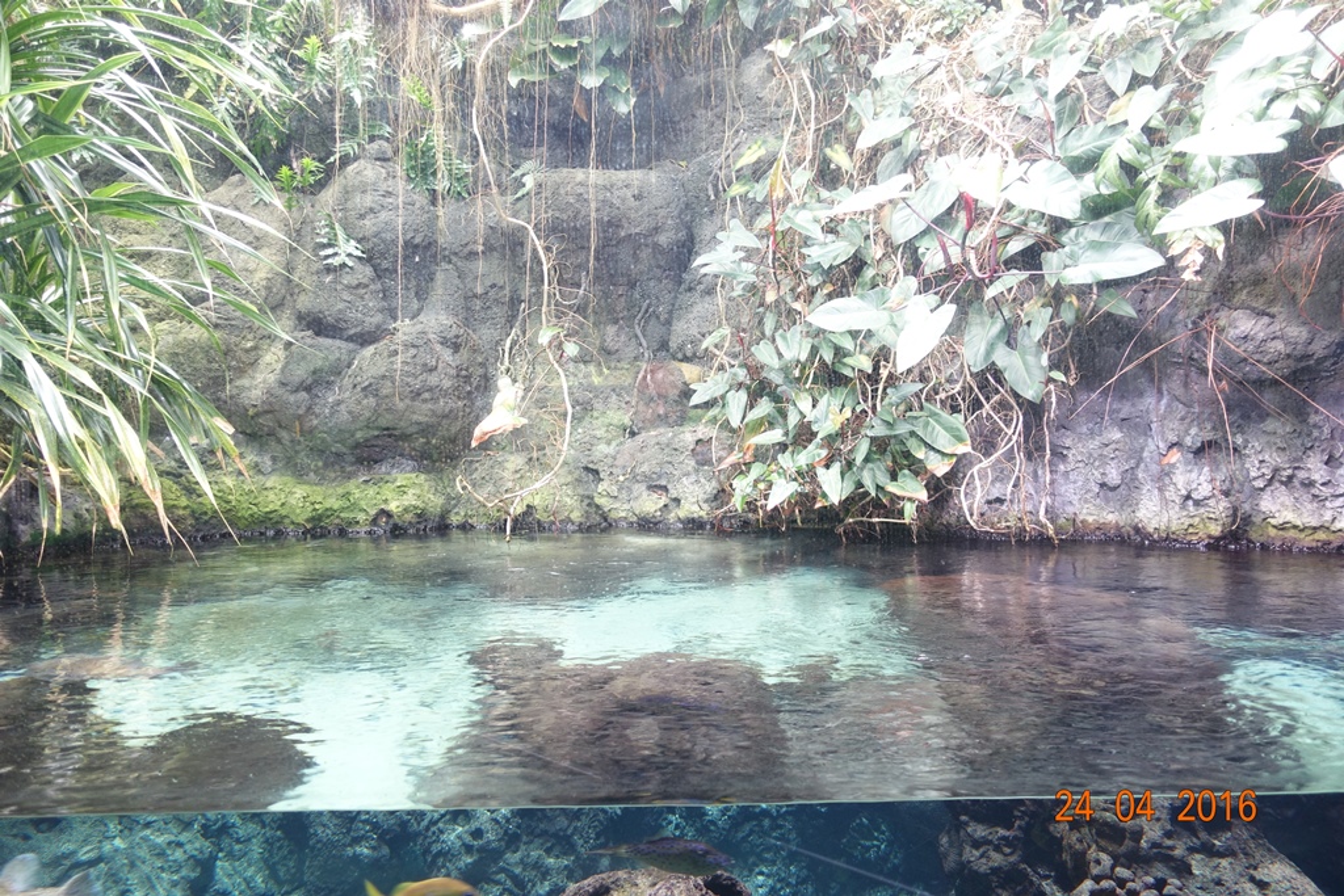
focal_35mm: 24
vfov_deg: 53.1
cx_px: 672
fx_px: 896
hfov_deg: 73.7
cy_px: 448
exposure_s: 1/30
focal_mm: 8.8
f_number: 1.8
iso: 250
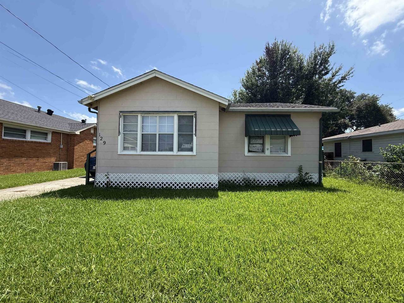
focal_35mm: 14
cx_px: 202
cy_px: 152
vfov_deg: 85.7
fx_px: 163
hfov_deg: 102.1
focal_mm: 2.22
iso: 50
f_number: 2.2
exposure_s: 1/942
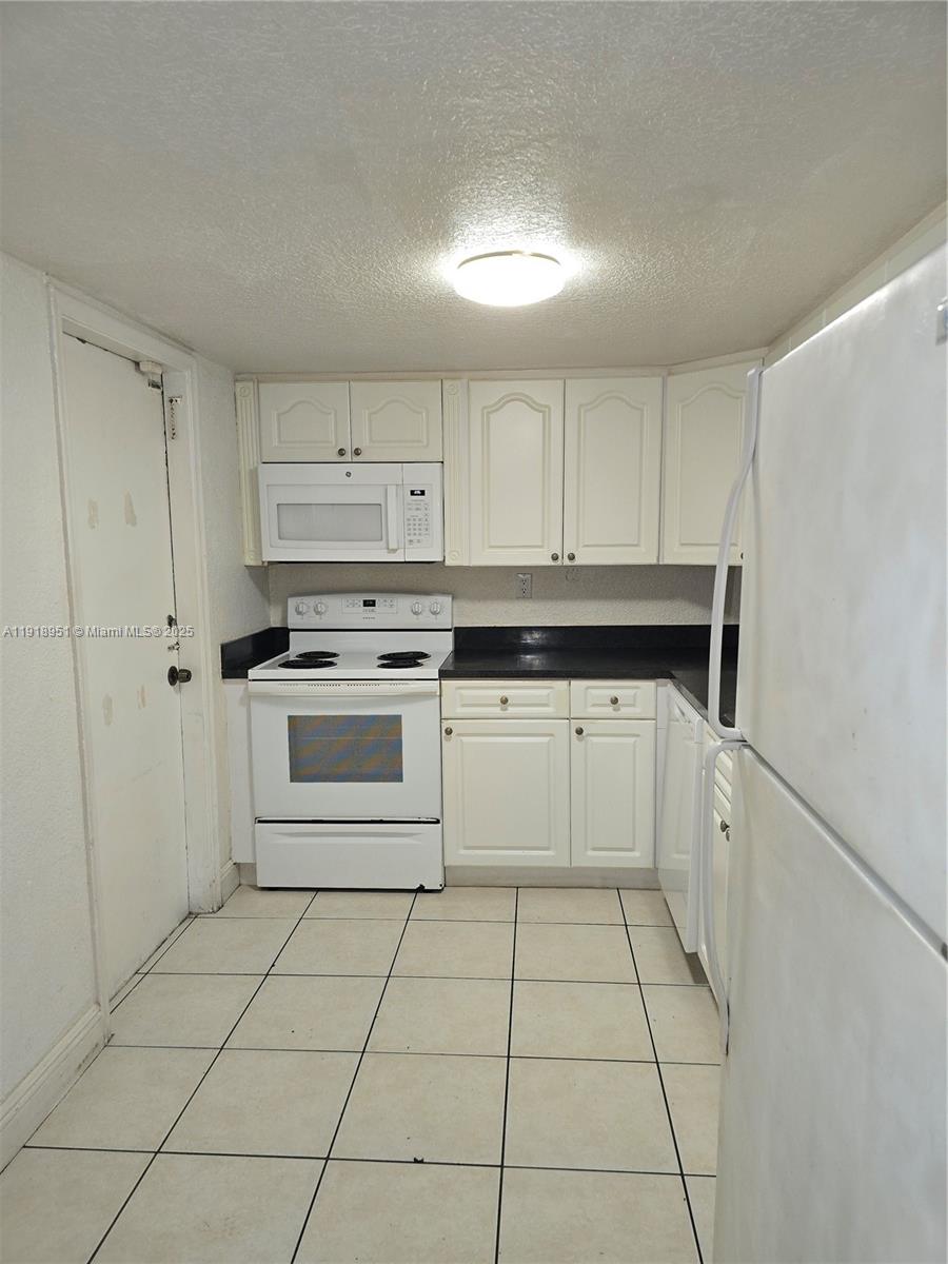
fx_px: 840
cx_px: 474
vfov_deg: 73.9
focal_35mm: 23
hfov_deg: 58.9
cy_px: 632
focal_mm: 6.3
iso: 100
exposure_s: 1/40
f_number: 1.7
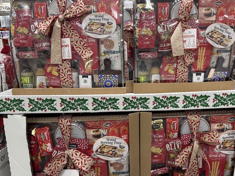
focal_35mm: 29
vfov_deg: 48.1
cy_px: 101
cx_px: 131
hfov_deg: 61.5
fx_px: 197
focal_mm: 6.76
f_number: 1.78
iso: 125
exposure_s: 1/60
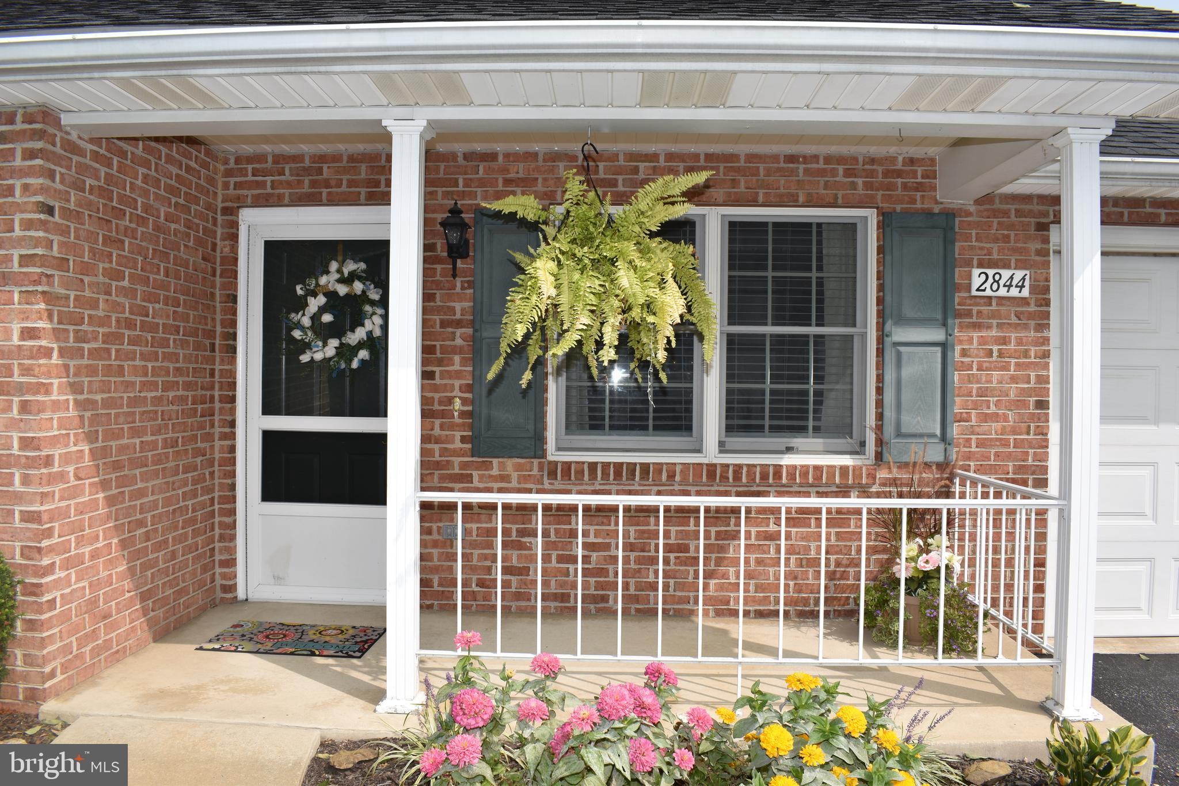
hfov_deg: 67.4
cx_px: 590
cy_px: 393
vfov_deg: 47.9
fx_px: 884
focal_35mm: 27
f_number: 10
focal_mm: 18
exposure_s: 1/200
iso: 100
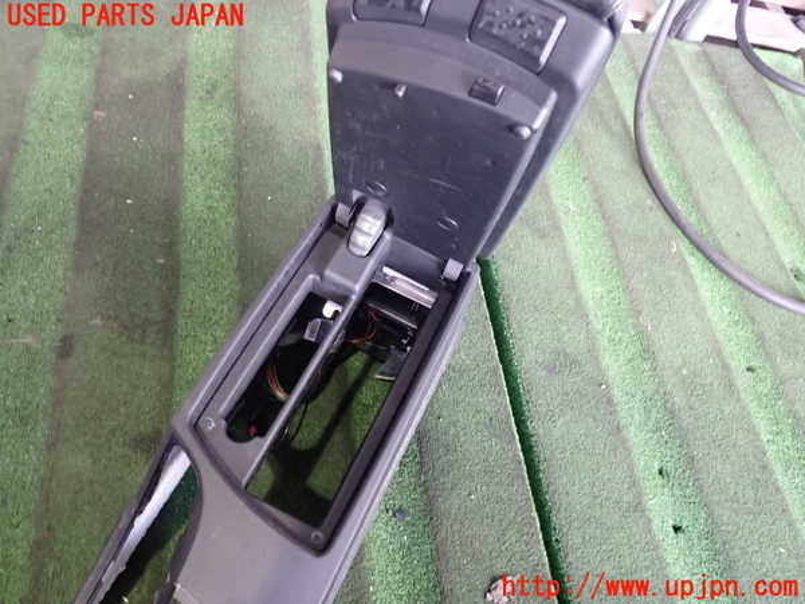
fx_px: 698
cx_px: 402
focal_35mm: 30
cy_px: 302
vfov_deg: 46.8
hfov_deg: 60.0
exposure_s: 1/30
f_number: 2.3
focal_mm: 5.4
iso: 400
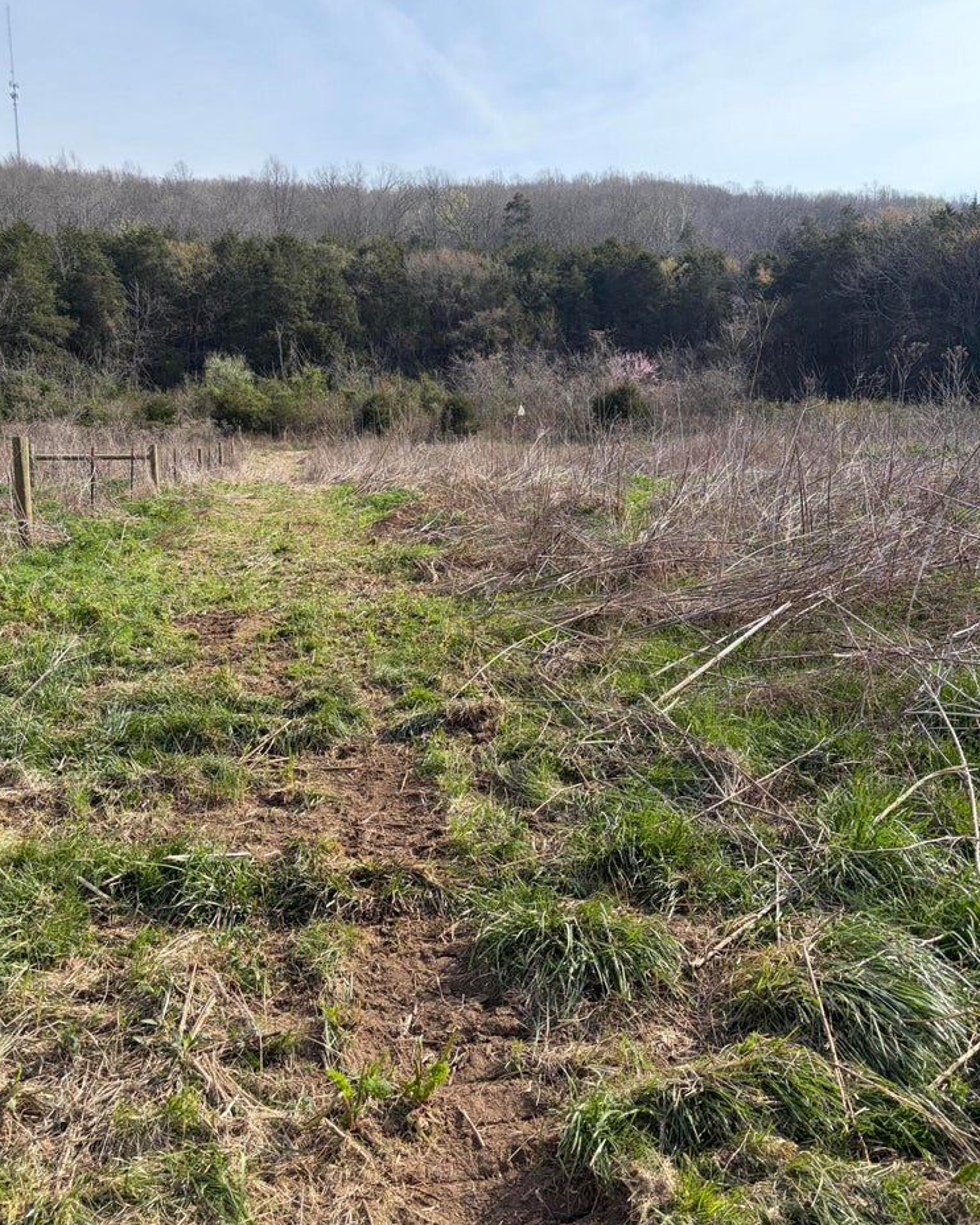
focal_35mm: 28
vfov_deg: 62.2
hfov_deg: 51.5
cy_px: 597
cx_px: 490
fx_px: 1015
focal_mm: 5.96
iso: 64
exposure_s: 1/2639
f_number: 1.6
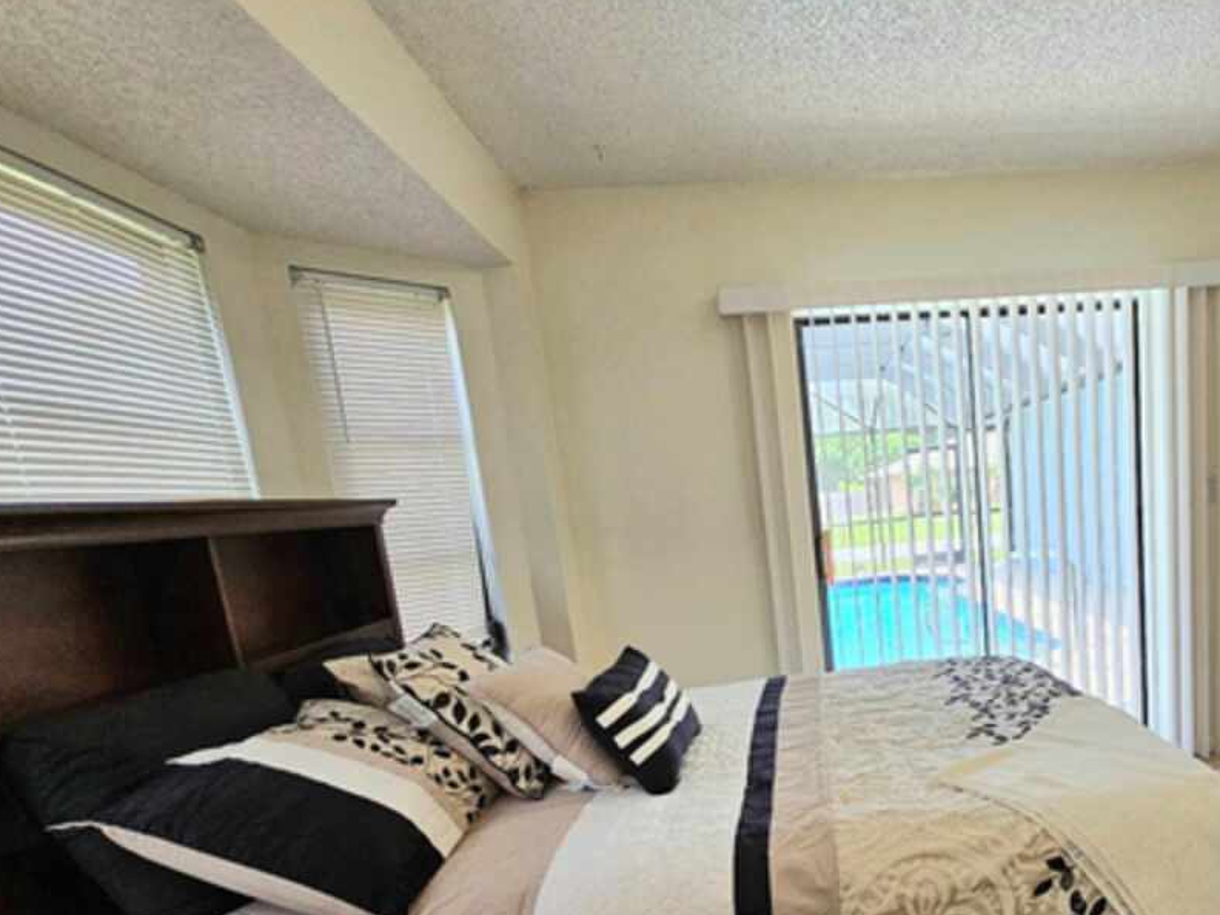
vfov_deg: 61.6
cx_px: 864
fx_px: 740
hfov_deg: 75.1
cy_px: 625
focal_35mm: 21
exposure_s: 1/208
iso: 160
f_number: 2.2
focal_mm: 2.2
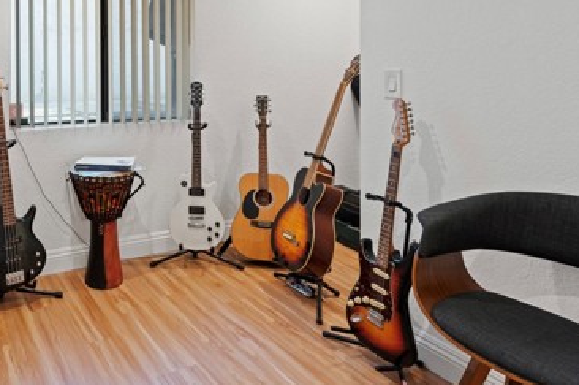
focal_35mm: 28
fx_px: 450
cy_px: 68
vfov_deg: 43.7
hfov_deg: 61.3
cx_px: 134
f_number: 9.5
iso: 200
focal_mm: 16
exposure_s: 1/2
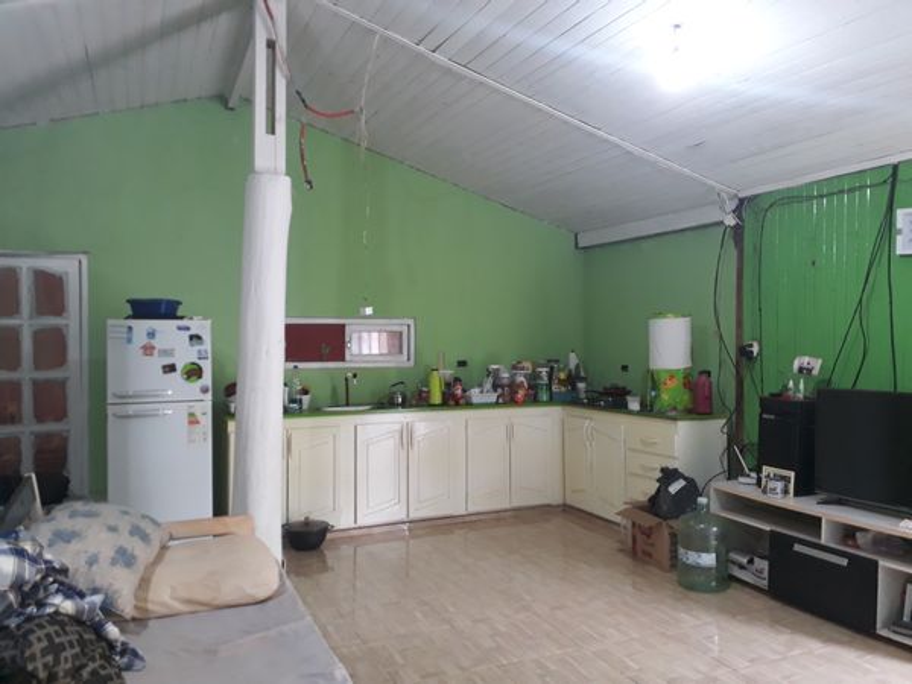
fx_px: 711
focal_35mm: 27
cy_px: 342
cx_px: 456
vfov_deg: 51.4
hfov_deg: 65.3
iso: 200
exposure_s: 1/17
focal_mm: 3.6
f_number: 1.9
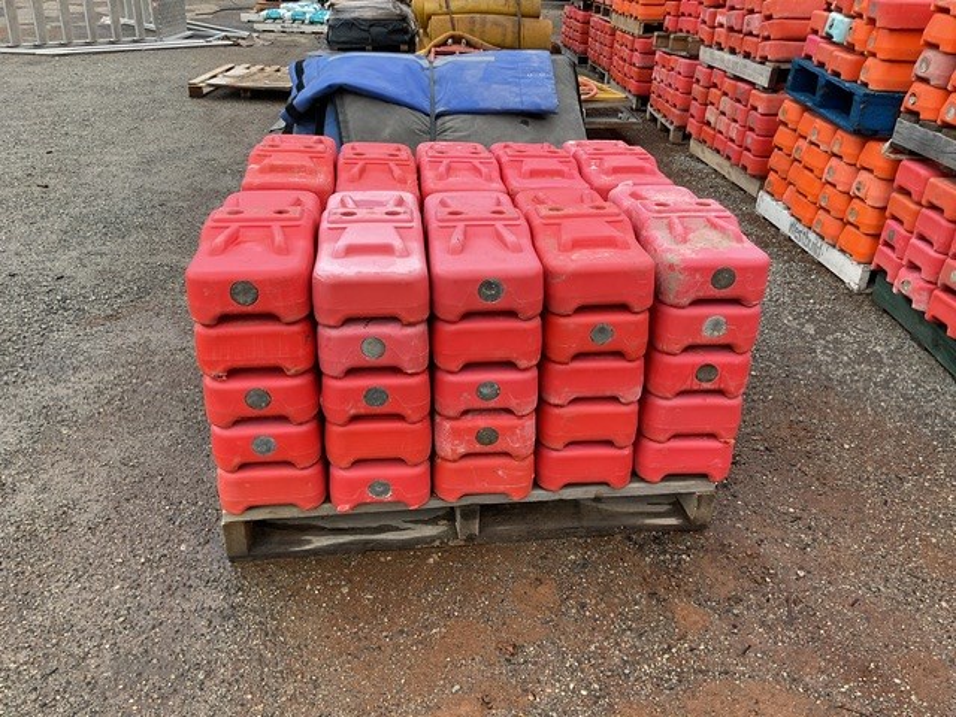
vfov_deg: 48.2
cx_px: 478
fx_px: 801
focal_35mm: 29
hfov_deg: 61.7
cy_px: 358
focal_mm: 3
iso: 16
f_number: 1.8
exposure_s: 1/642
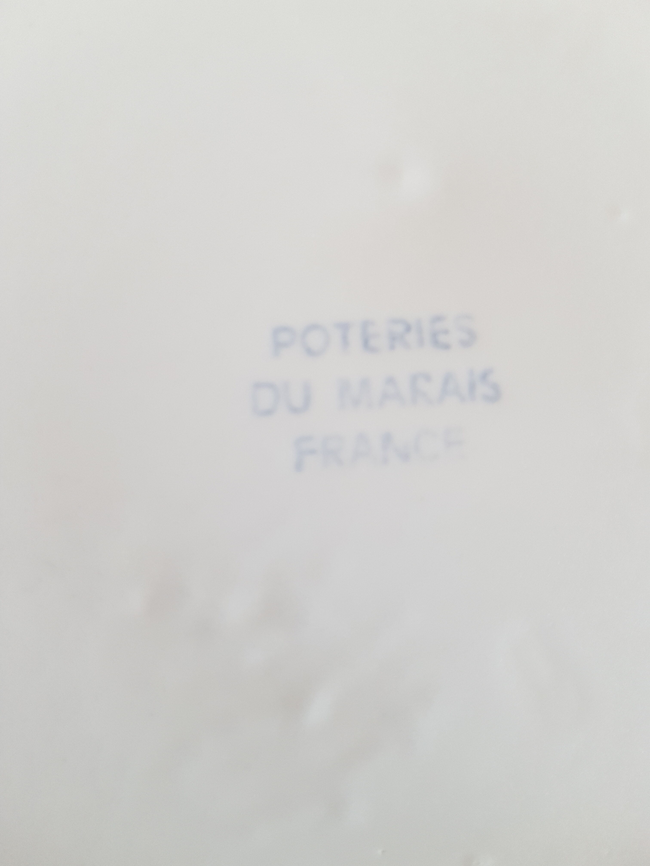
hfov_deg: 53.1
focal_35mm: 26
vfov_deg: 67.3
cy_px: 433
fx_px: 651
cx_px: 325
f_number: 1.7
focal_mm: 4.2
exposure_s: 1/50
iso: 160
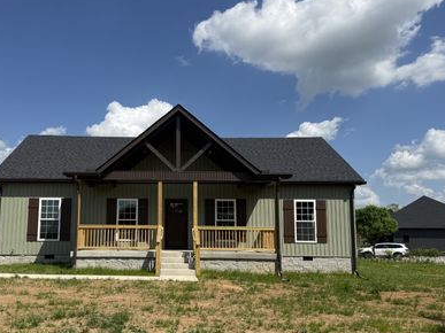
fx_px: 398
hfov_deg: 57.8
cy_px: 190
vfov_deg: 45.3
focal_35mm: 31
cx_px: 171
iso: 80
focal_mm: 6.76
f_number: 1.78
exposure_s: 1/6711
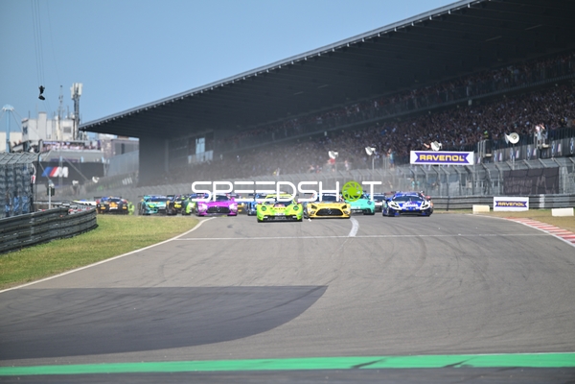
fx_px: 4791
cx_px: 288
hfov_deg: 6.9
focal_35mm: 300
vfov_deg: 4.6
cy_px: 192
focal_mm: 300
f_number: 2.8
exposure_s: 1/5000
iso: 220
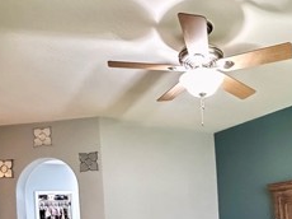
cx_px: 215
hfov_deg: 46.4
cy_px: 214
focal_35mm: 39
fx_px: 329
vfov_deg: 33.9
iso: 2000
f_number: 2.2
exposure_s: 1/24
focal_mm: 2.22
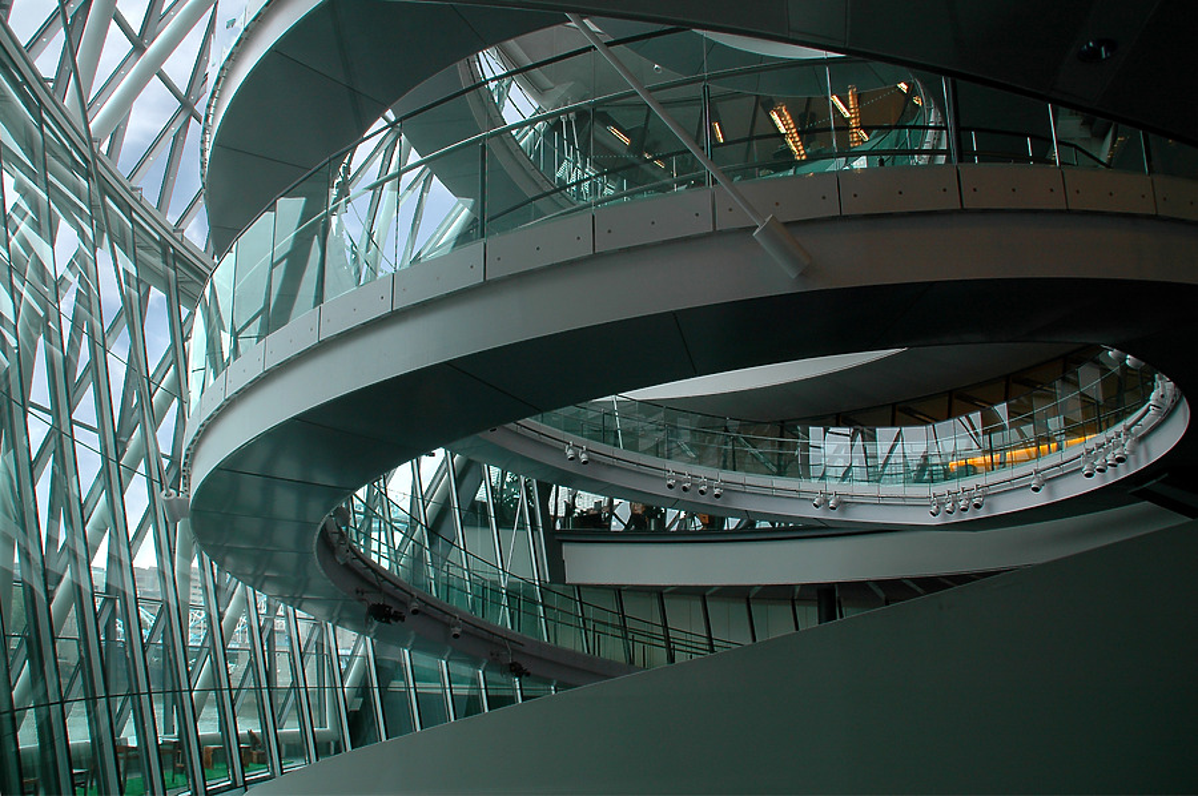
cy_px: 398
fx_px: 898
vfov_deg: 47.8
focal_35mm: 27
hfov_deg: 67.4
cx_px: 599
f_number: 4.5
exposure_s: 1/80
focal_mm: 18
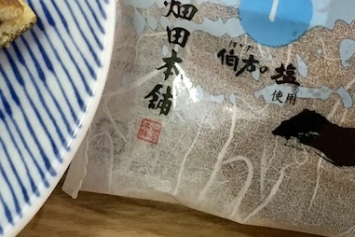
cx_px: 74
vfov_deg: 14.3
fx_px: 937
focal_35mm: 95
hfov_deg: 21.2
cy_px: 26
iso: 80
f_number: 2.2
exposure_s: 1/30
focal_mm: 4.15
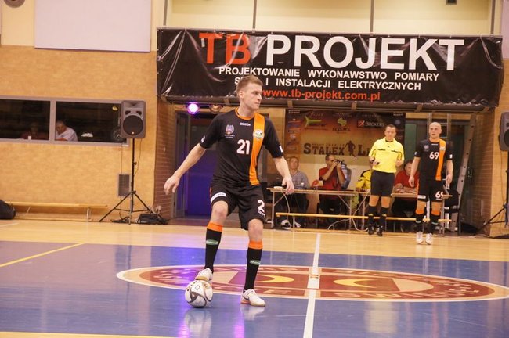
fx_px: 1271
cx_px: 254
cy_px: 169
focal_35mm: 90
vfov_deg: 15.2
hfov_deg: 22.6
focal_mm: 60
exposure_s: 1/400
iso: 3200
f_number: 4
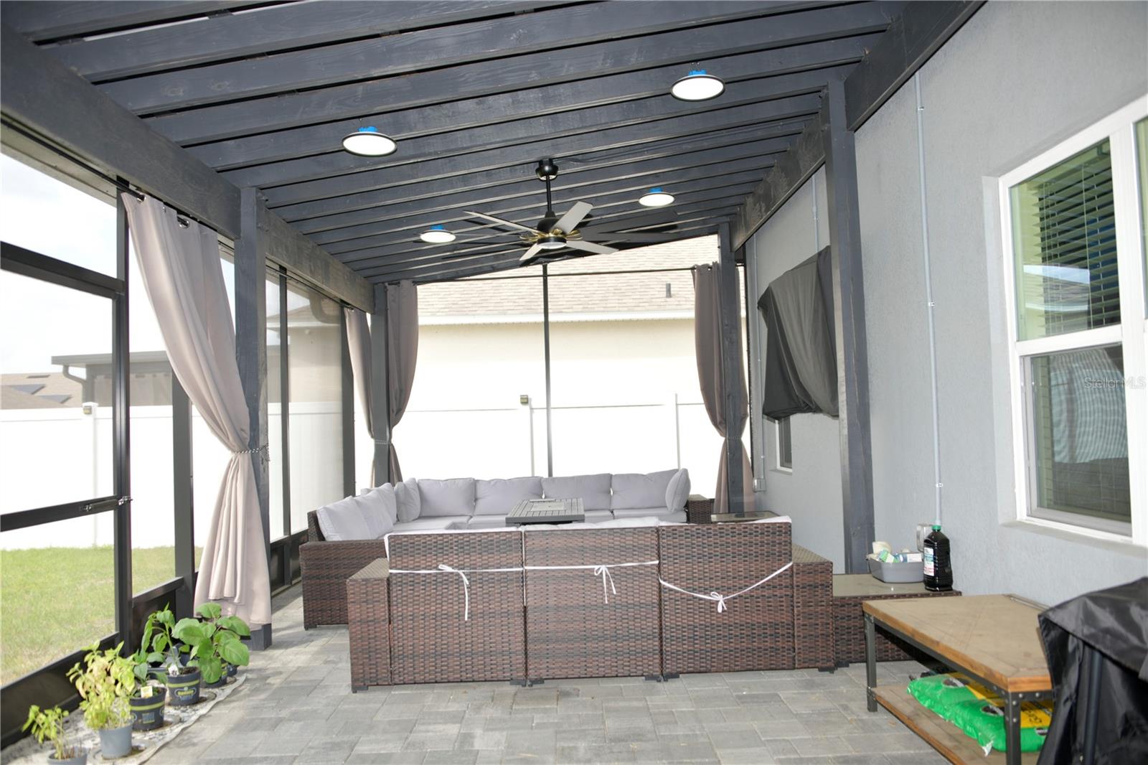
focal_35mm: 28
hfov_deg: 65.5
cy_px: 382
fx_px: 893
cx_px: 574
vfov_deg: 46.4
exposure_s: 1/80
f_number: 3.5
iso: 64
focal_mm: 28
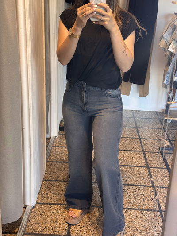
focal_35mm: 48
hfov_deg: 30.3
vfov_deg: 39.6
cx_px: 88
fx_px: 327
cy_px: 118
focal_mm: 6.76
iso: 100
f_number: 1.78
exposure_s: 1/100
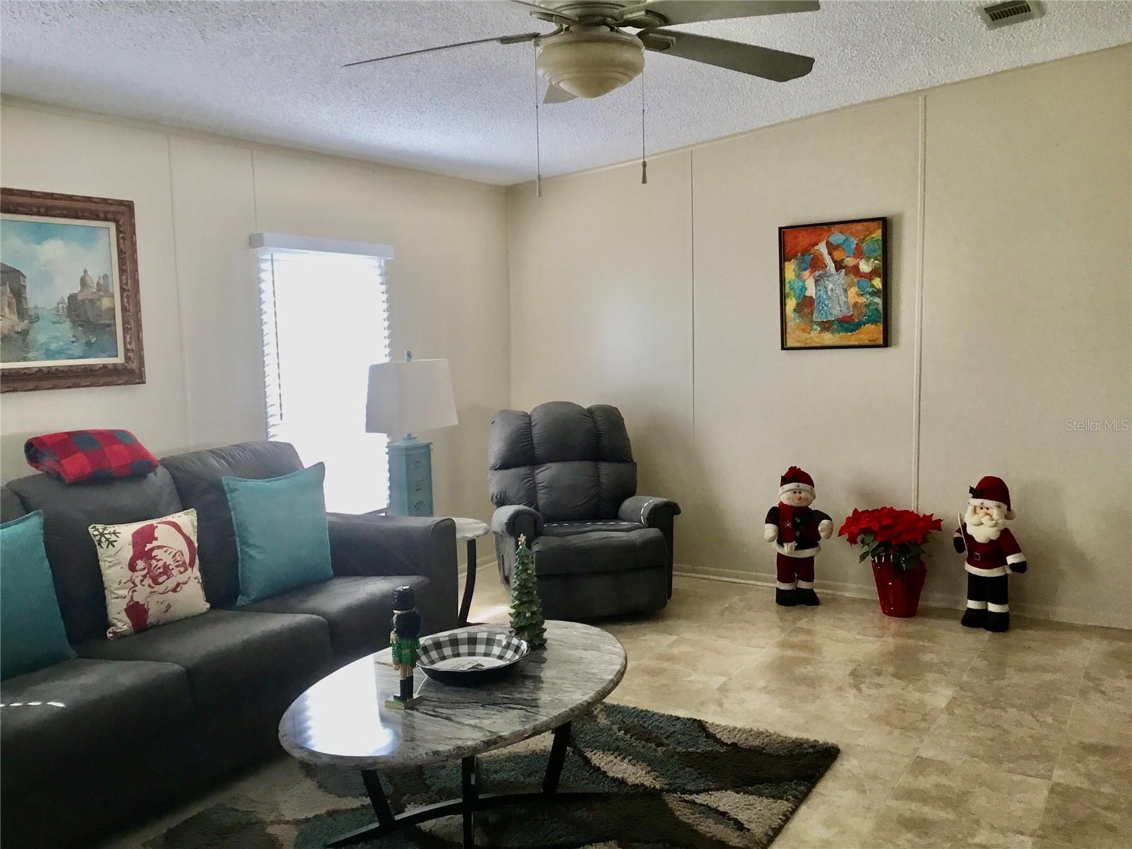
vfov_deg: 45.4
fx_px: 1014
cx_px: 566
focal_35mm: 31
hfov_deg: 58.4
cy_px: 424
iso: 25
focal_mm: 3.3
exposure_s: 1/40
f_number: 2.4
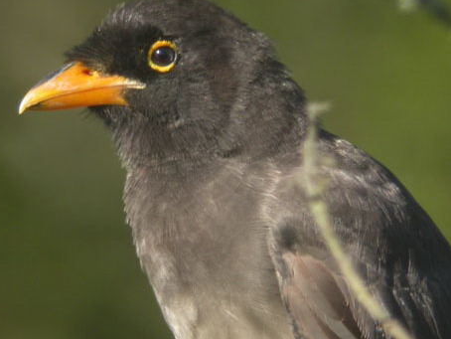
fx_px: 2112
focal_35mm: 162
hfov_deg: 12.2
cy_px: 173
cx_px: 230
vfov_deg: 9.2
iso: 100
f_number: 4.3
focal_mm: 23.8
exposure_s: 1/88.6
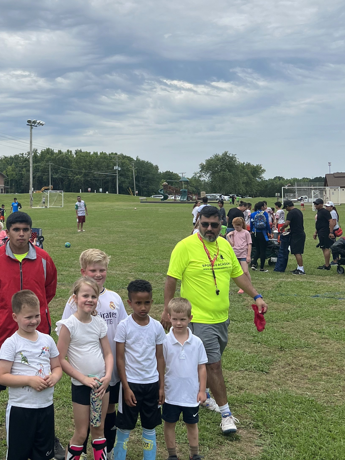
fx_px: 638
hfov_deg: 29.2
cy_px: 167
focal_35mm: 48
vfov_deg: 39.3
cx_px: 46
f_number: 1.5
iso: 50
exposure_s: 1/5076
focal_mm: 5.7
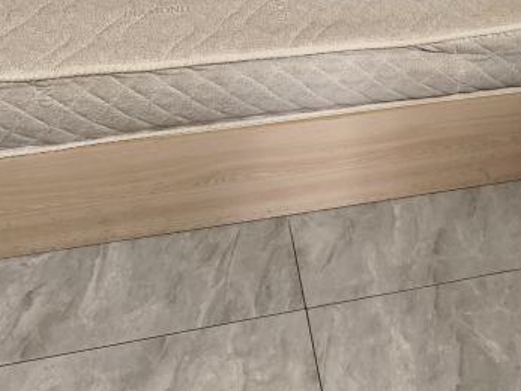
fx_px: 797
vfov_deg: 25.5
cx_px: 410
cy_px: -41
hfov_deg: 35.1
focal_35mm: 53
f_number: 1.57
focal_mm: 6.54
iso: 343
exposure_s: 1/100
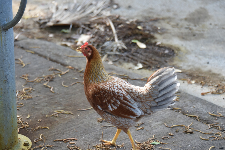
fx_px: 1044
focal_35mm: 167
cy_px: 91
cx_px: 121
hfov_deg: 12.3
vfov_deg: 8.2
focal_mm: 135
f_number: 5.6
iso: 1100
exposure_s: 1/320
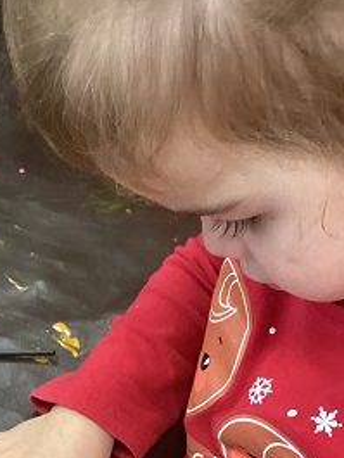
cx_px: 74
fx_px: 1033
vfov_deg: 24.0
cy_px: 455
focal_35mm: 78
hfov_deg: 18.8
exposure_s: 1/50
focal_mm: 3.3
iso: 250
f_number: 2.4
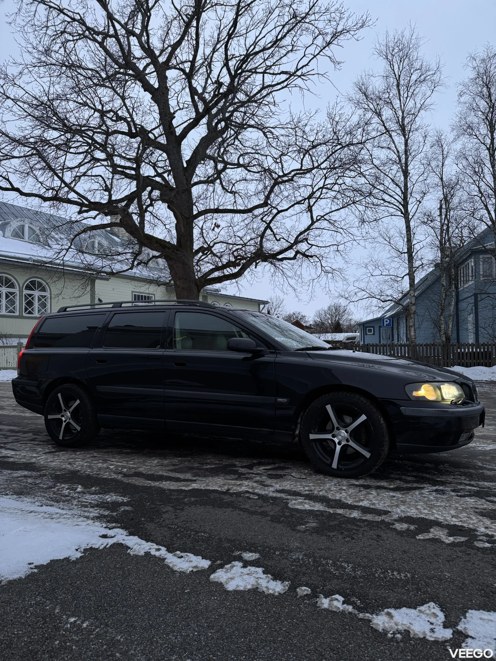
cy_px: 330
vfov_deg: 71.6
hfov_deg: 56.8
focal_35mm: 24
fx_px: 459
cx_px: 248
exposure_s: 1/60
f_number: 1.78
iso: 250
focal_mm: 6.76
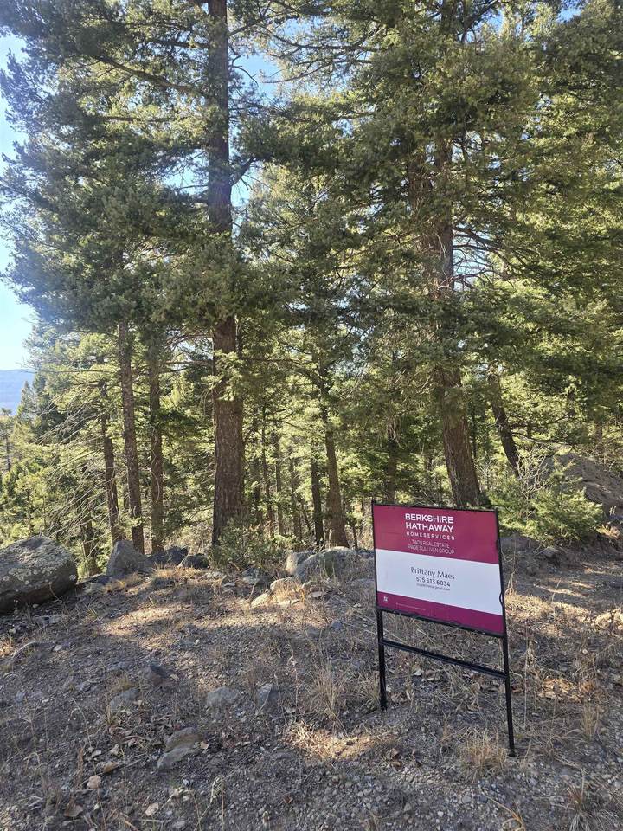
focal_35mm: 23
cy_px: 416
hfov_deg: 58.9
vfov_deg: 73.9
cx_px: 312
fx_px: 552
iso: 20
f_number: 1.7
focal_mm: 6.3
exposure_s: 1/180
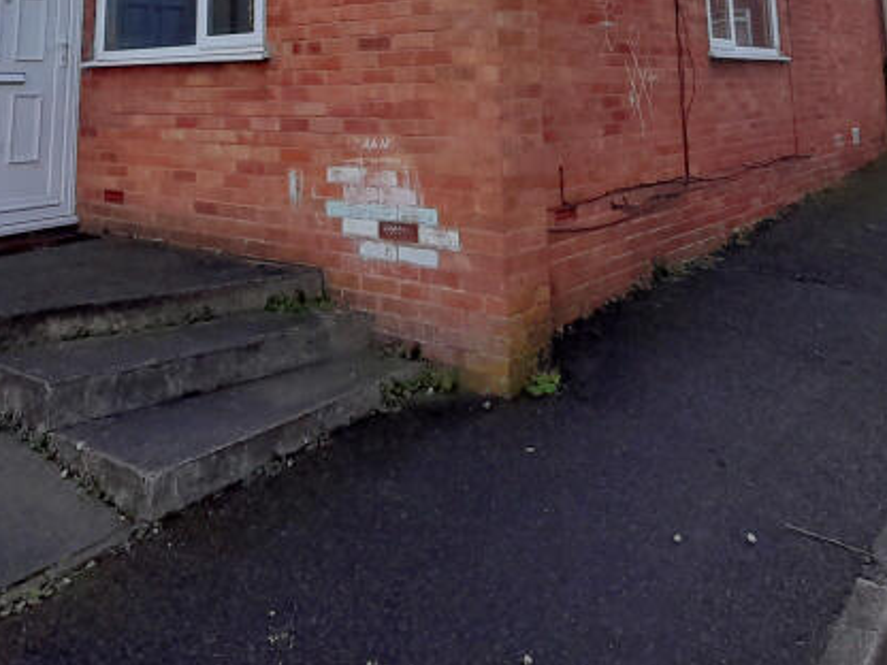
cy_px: -68
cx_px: 384
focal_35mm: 32
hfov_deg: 56.6
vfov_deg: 37.1
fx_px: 820
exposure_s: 1/975
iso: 40
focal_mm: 1.4
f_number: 2.2
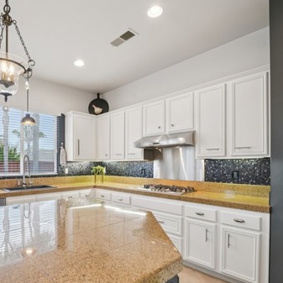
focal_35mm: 21
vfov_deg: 71.4
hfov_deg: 71.0
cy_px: 170
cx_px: 107
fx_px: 194
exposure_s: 1/15
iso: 400
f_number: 10
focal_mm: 13
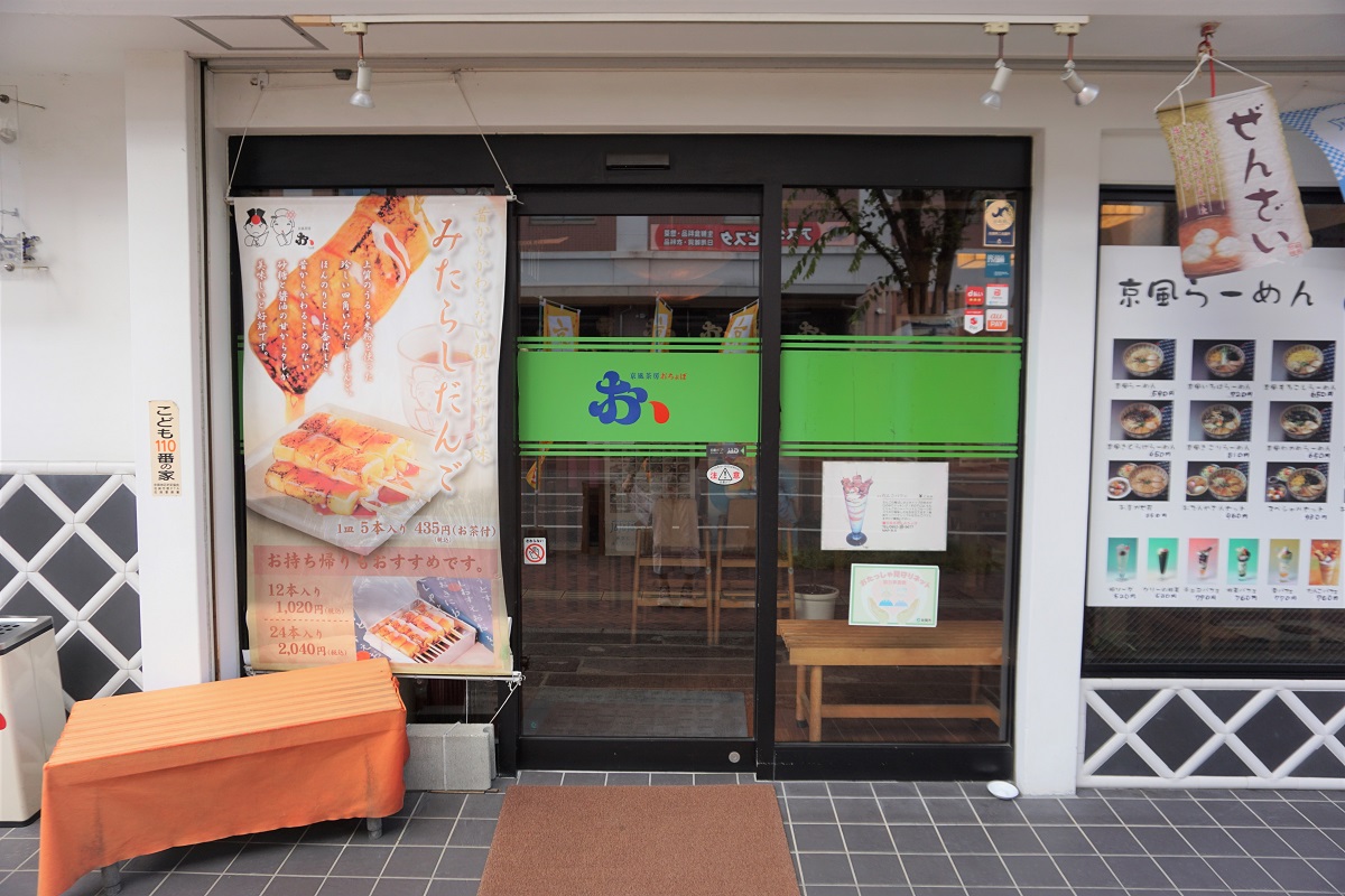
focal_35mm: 24
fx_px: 897
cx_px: 672
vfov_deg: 53.1
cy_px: 448
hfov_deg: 73.7
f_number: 4.5
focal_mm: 16
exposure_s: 1/160
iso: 100
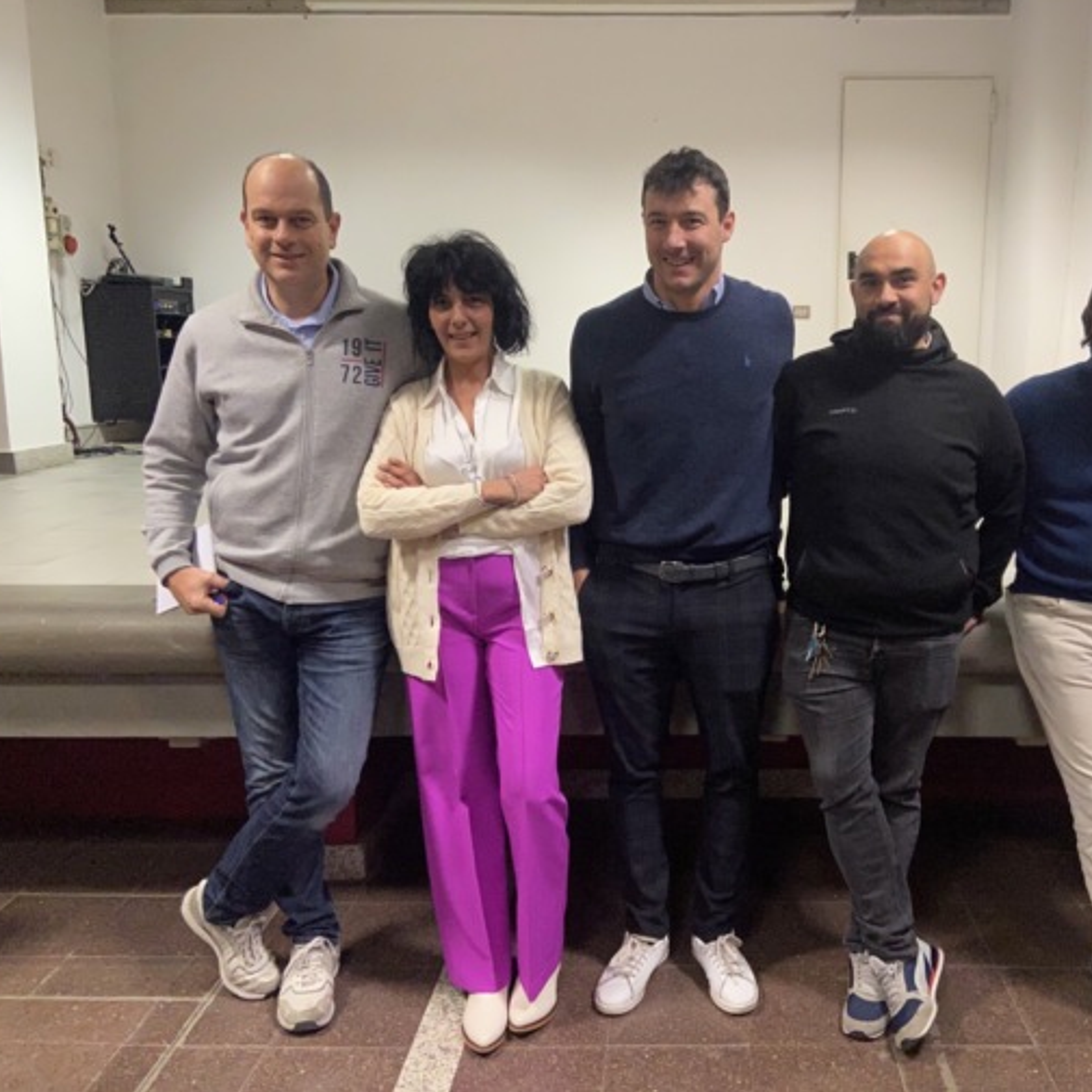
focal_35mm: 31
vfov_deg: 52.5
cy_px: 542
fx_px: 1106
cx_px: 704
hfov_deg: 51.8
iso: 400
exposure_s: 1/50
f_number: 1.8
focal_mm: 4.25
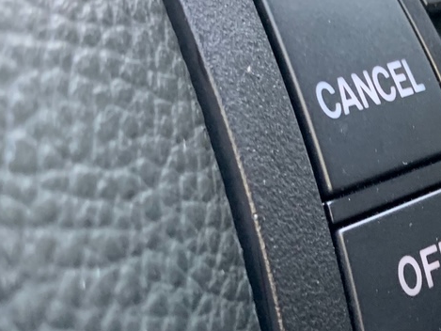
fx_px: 905
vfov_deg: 20.7
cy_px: 179
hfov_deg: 25.8
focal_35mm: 71
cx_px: 454
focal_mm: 4.25
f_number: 1.8
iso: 250
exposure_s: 1/60
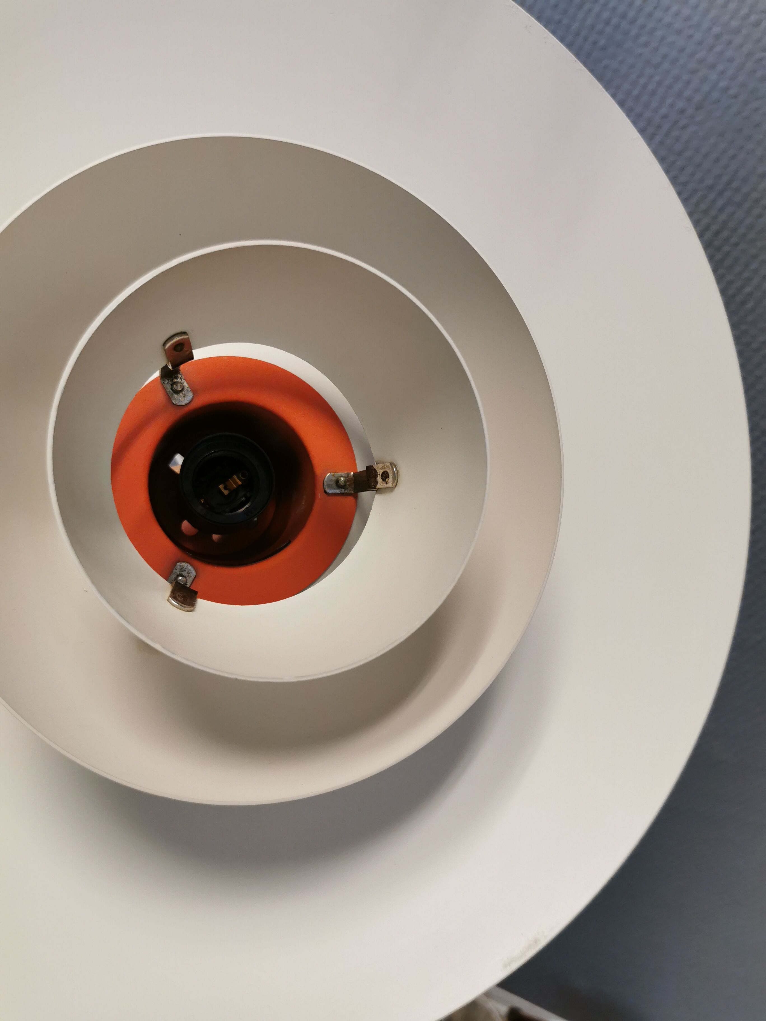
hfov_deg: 51.4
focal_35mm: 27
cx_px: 383
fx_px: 797
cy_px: 510
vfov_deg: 65.3
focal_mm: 5.56
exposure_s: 1/100
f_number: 1.6
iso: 160
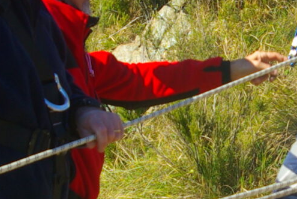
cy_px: 52
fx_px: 1793
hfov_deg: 9.4
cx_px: 251
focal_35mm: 217
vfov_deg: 6.4
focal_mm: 28
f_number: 6.7
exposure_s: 1/125
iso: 100
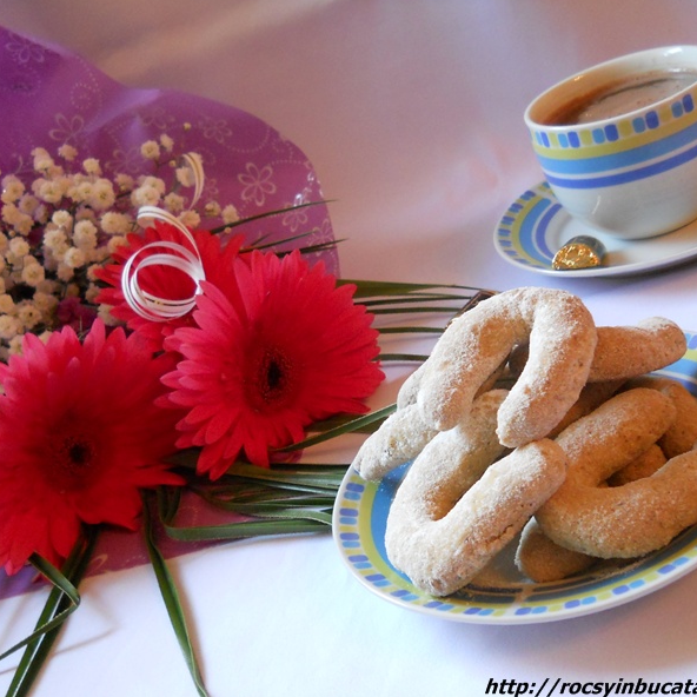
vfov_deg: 34.7
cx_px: 409
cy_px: 347
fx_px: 1116
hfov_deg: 34.6
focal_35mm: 49
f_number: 3.1
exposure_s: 1/30
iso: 400
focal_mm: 6.72
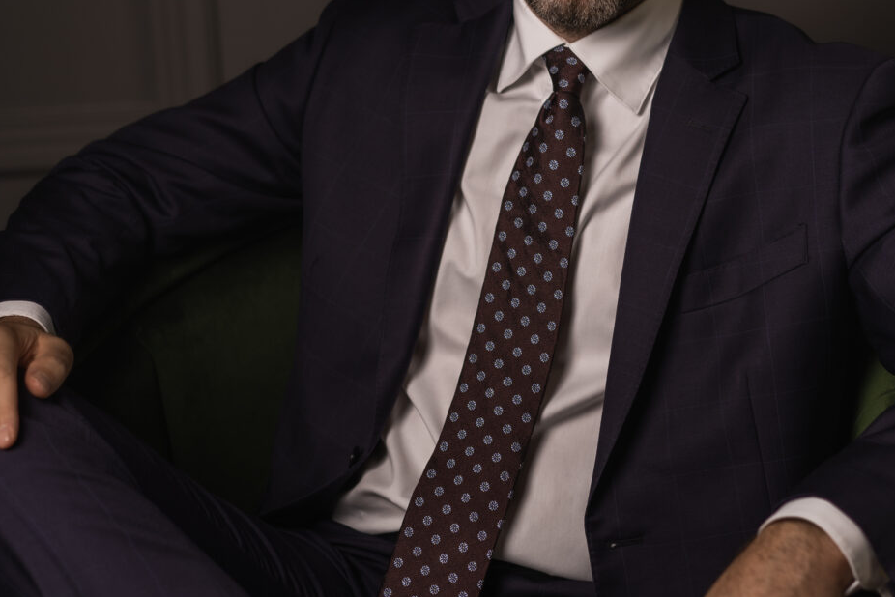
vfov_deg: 14.4
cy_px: 292
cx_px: 497
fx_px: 2362
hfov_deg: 21.4
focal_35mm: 95
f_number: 2.5
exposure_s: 1/200
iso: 160
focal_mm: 55
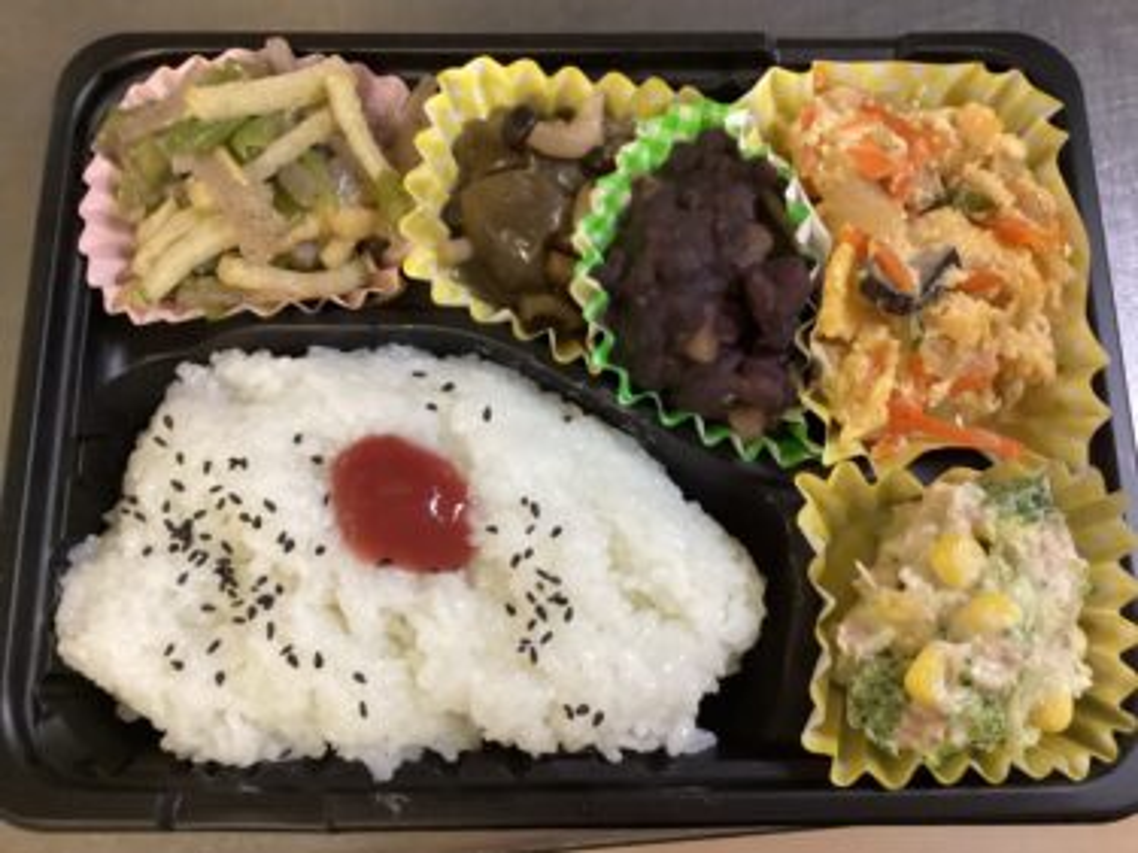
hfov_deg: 58.4
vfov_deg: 45.4
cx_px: 569
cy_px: 426
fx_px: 1019
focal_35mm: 31
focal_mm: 3.3
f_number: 2.4
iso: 320
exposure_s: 1/60
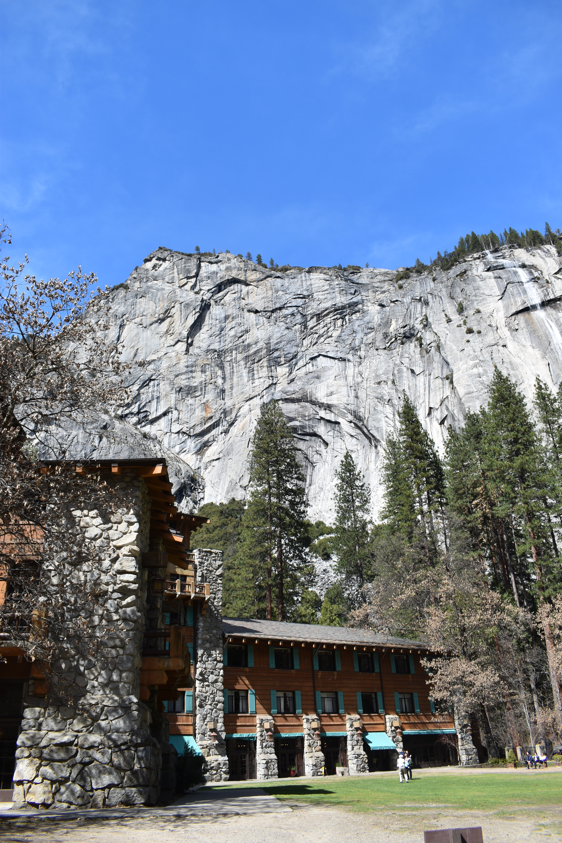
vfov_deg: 67.4
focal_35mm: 27
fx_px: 632
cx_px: 281
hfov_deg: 47.9
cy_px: 422
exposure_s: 1/250
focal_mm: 18
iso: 100
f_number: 8
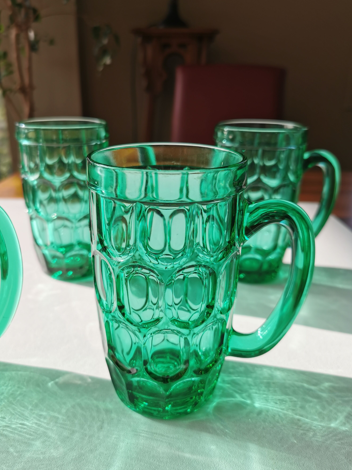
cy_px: 234
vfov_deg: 63.4
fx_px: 380
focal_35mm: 28
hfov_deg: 49.7
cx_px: 171
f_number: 1.6
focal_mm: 5.56
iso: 50
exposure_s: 1/1252
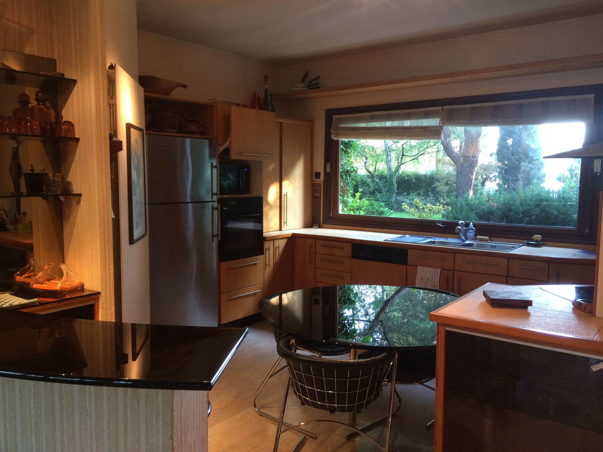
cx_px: 302
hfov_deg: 61.7
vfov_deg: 48.2
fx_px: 505
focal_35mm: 29
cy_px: 226
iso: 160
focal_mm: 4.15
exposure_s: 1/33
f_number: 2.2
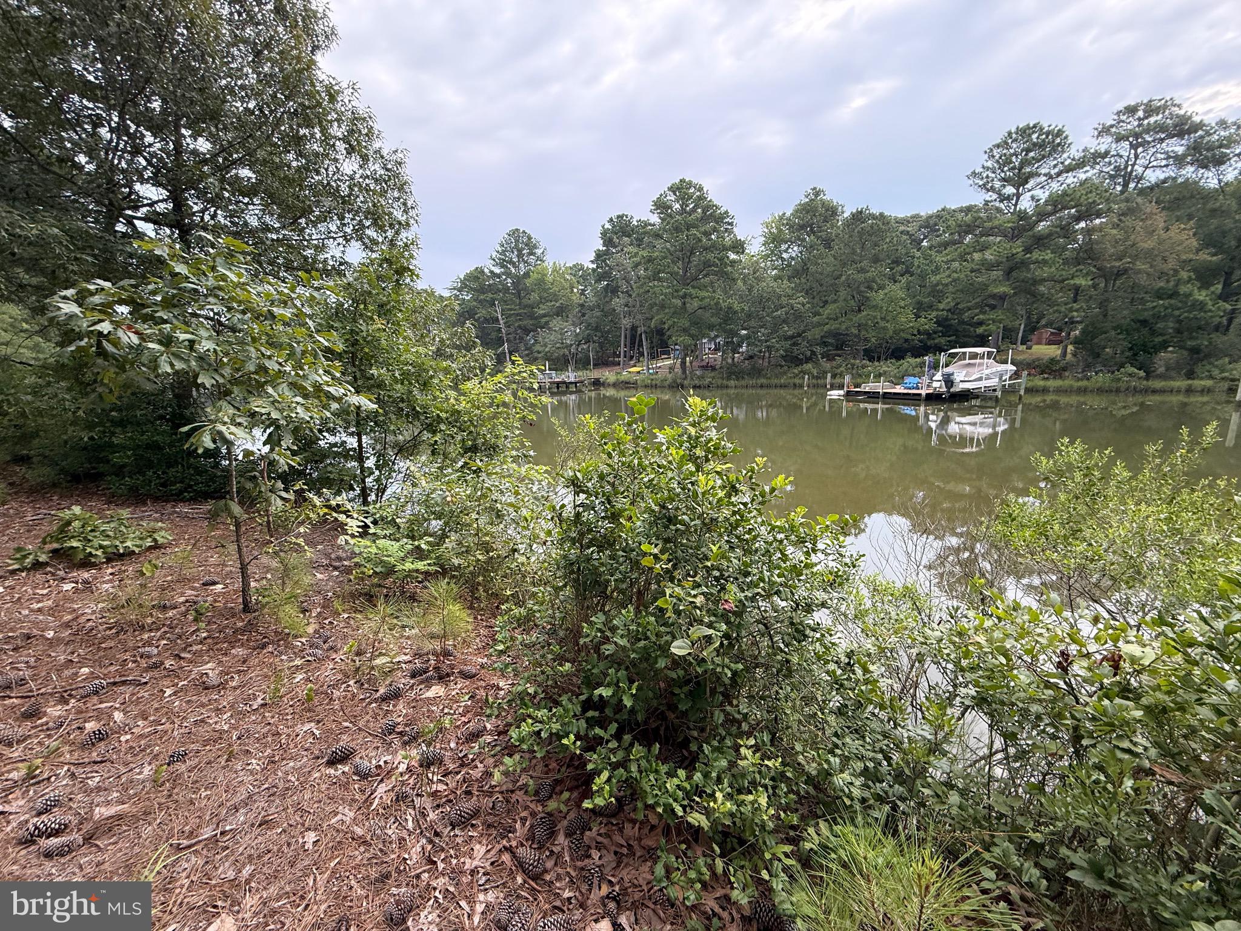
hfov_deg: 102.1
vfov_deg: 85.7
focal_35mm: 14
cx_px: 620
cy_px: 466
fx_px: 502
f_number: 2.2
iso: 100
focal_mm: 2.22
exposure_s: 1/99
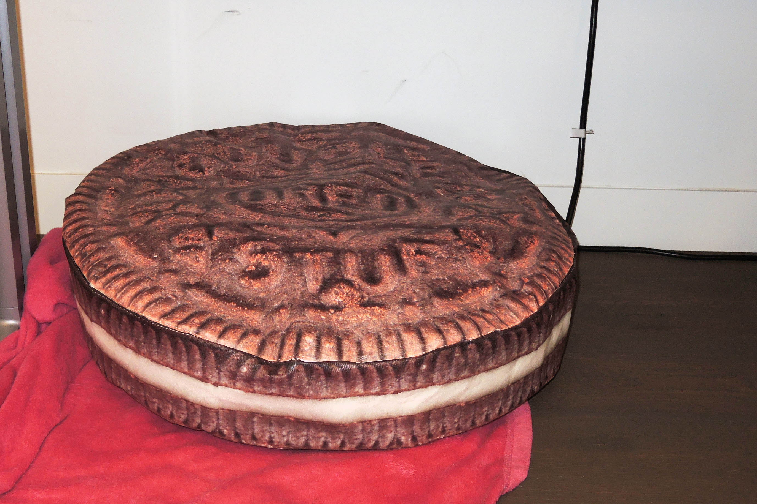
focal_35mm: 50
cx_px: 352
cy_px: 221
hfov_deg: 39.6
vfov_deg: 27.0
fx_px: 1051
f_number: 2
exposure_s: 1/30
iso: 200
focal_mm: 7
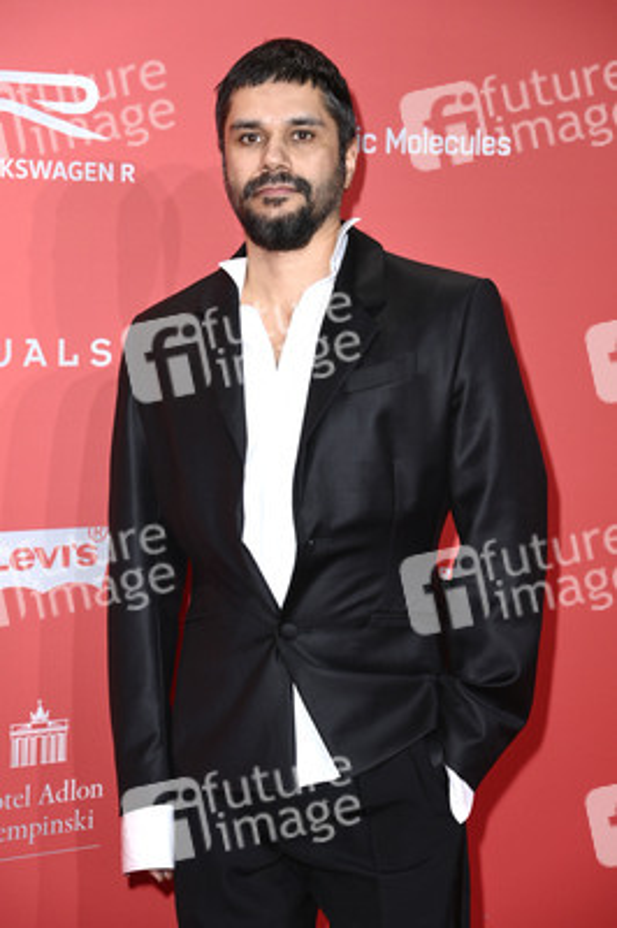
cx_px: 308
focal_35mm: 100
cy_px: 464
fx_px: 2575
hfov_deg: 13.7
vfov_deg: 20.4
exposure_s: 1/250
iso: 1000
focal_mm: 100
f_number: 5.6
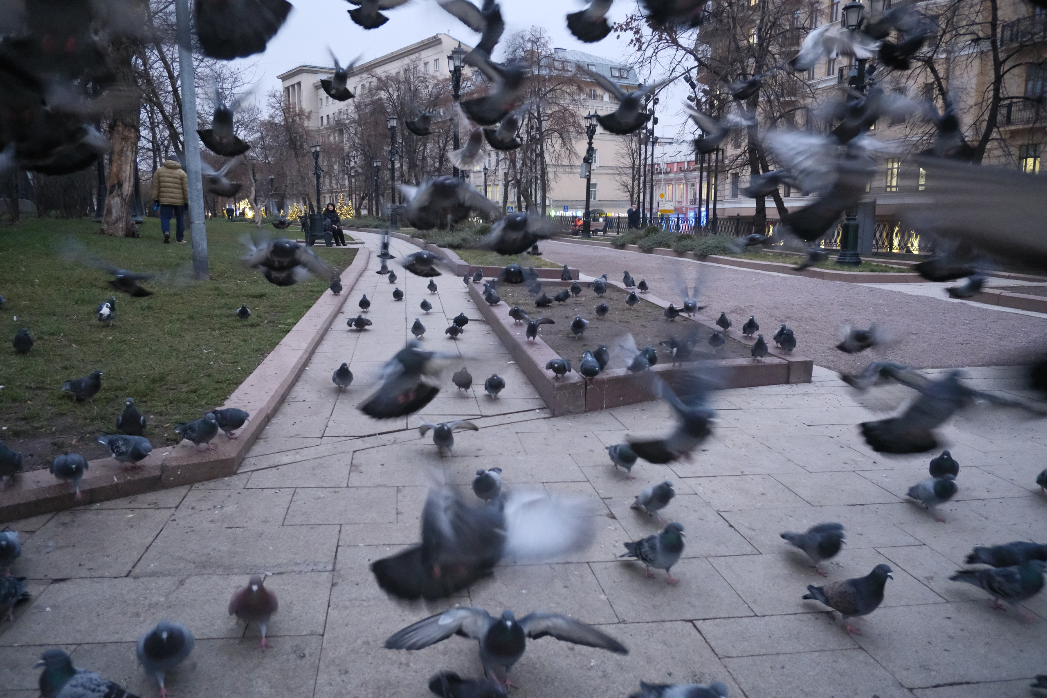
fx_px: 785
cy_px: 349
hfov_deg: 67.4
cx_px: 524
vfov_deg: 47.9
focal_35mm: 27
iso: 6400
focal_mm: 18
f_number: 4
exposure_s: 1/56
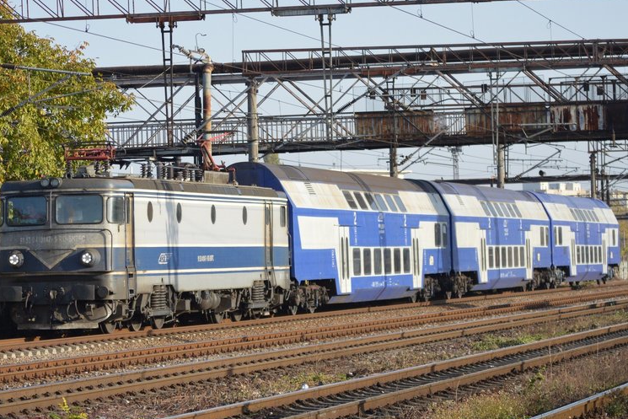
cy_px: 219
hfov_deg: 17.0
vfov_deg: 11.4
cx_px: 304
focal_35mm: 121
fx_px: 2103
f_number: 5
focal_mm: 75
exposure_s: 1/1250
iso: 400
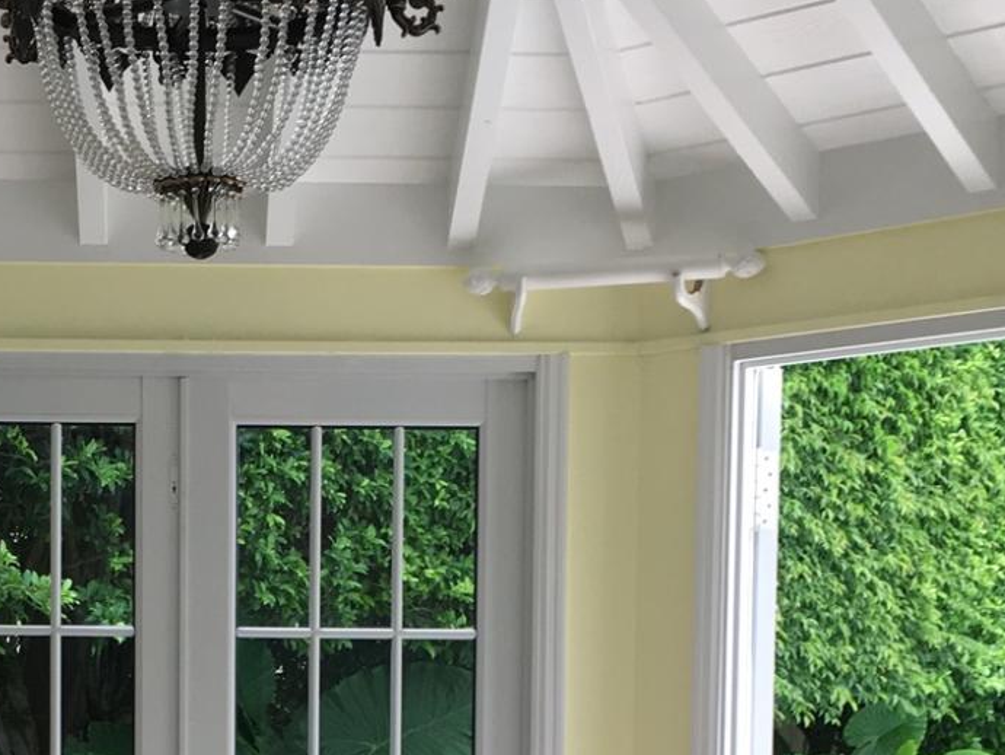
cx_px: 210
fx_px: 2440
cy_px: 911
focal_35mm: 84
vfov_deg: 16.8
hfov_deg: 23.0
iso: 32
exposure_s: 1/120
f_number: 2.2
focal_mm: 4.15
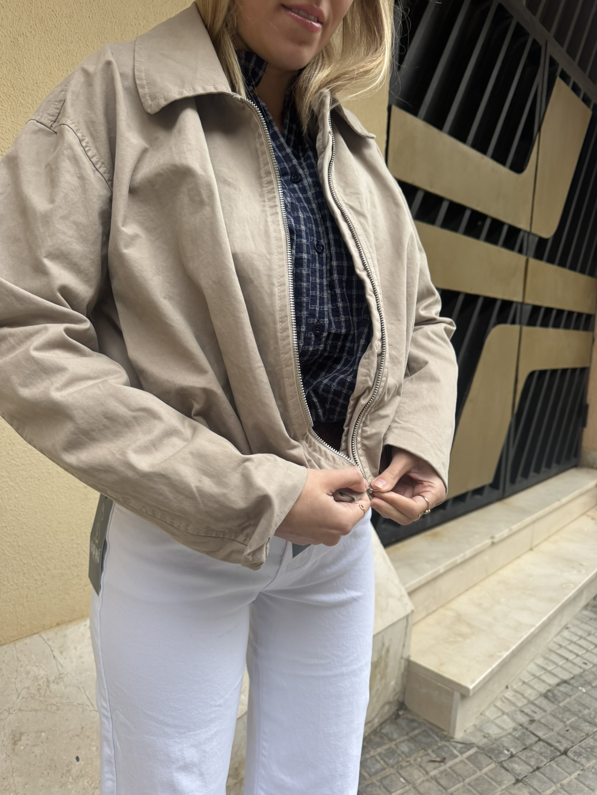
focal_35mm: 24
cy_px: 398
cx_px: 298
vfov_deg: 71.6
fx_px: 552
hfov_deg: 56.8
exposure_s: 1/121
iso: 200
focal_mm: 6.76
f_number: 1.78
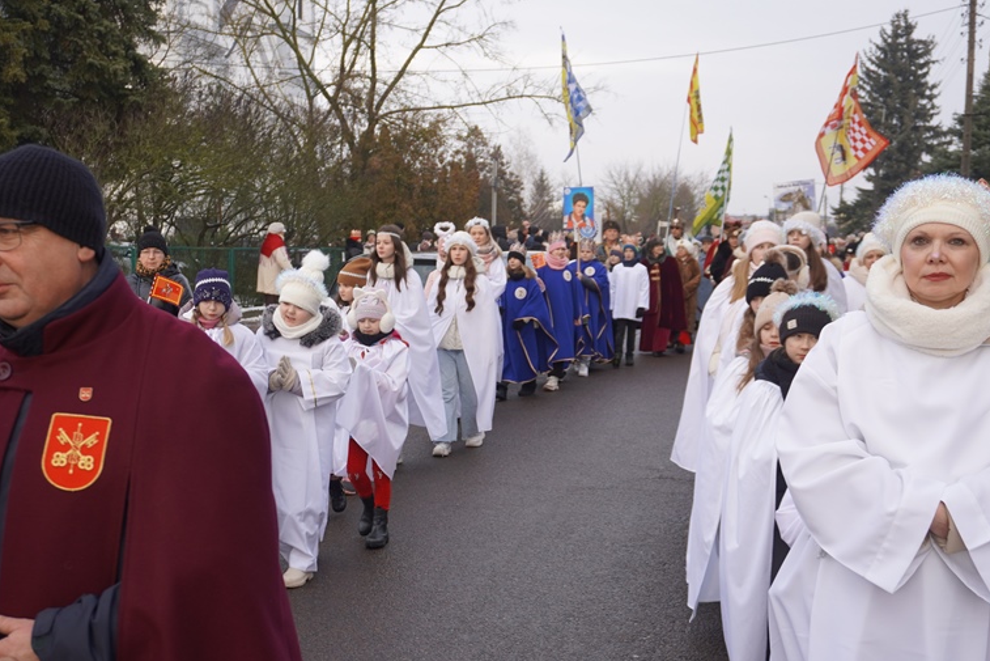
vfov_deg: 28.8
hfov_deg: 42.0
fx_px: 1284
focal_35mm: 47
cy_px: 404
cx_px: 416
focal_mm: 23
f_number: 4
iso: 125
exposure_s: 1/160
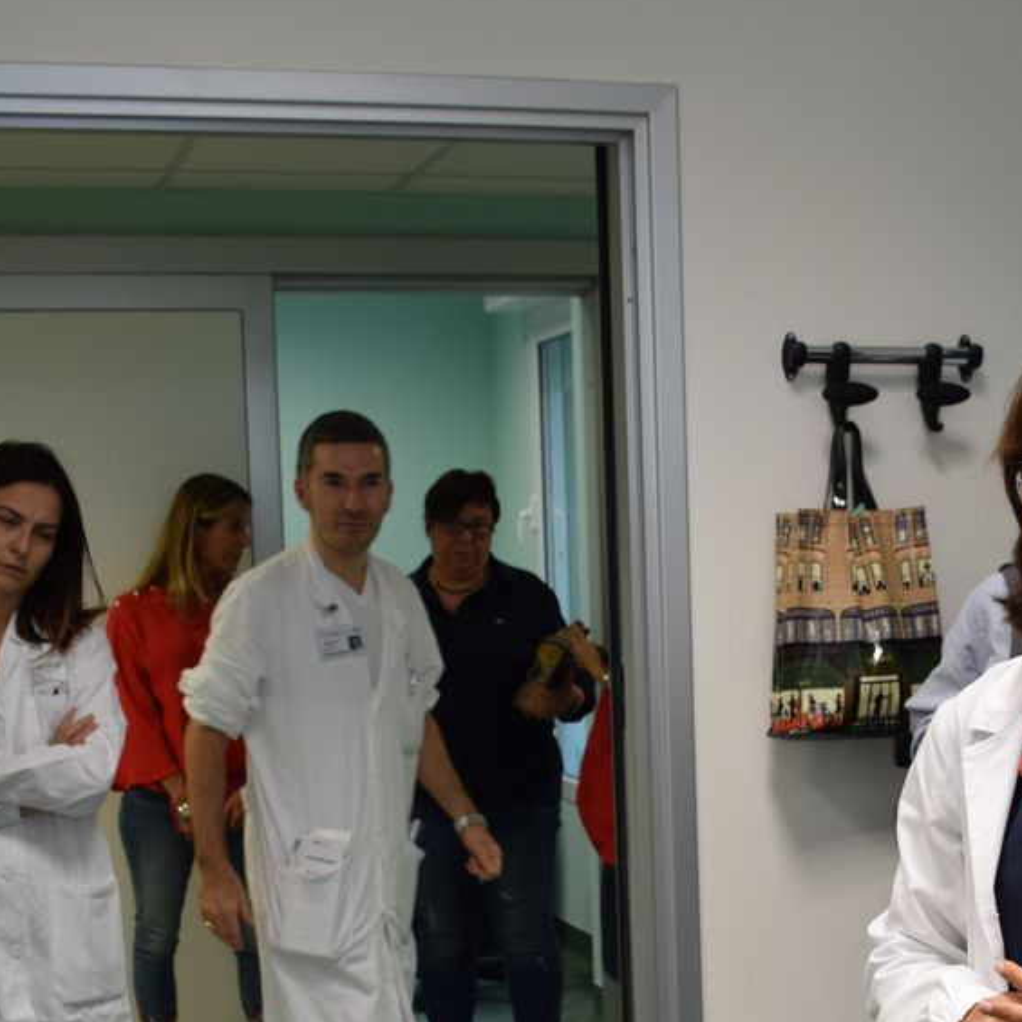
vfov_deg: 25.6
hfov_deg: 26.1
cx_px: 801
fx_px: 2171
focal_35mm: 65
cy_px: 923
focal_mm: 18
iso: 450
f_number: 4
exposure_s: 1/60
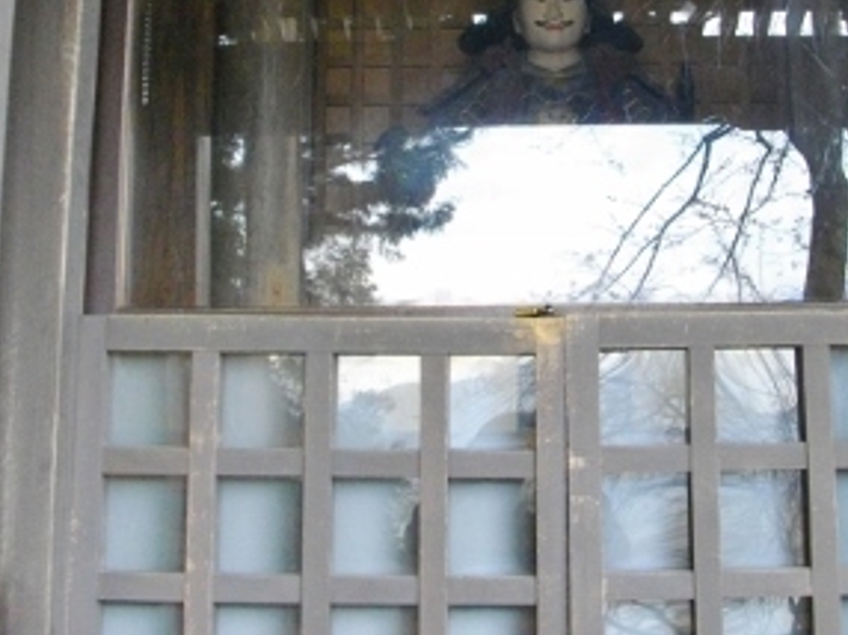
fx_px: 1371
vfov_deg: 25.4
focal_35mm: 56
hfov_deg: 34.0
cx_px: 575
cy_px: 93
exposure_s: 1/100
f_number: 2.9
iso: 409
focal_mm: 5.7
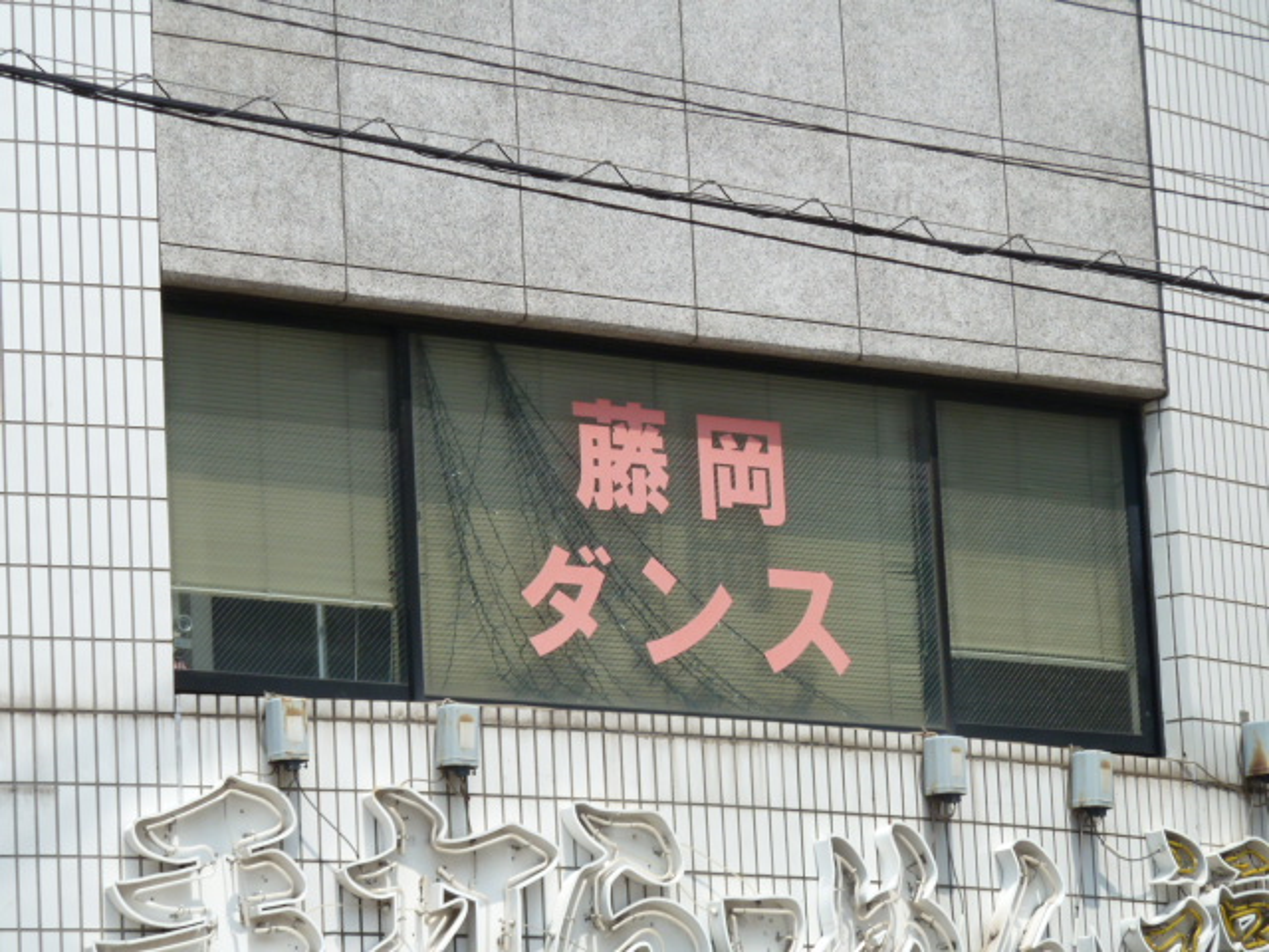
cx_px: 634
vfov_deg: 9.4
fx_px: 5792
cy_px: 476
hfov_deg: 12.5
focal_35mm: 158
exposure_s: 1/500
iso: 100
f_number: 4.5
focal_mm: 25.9
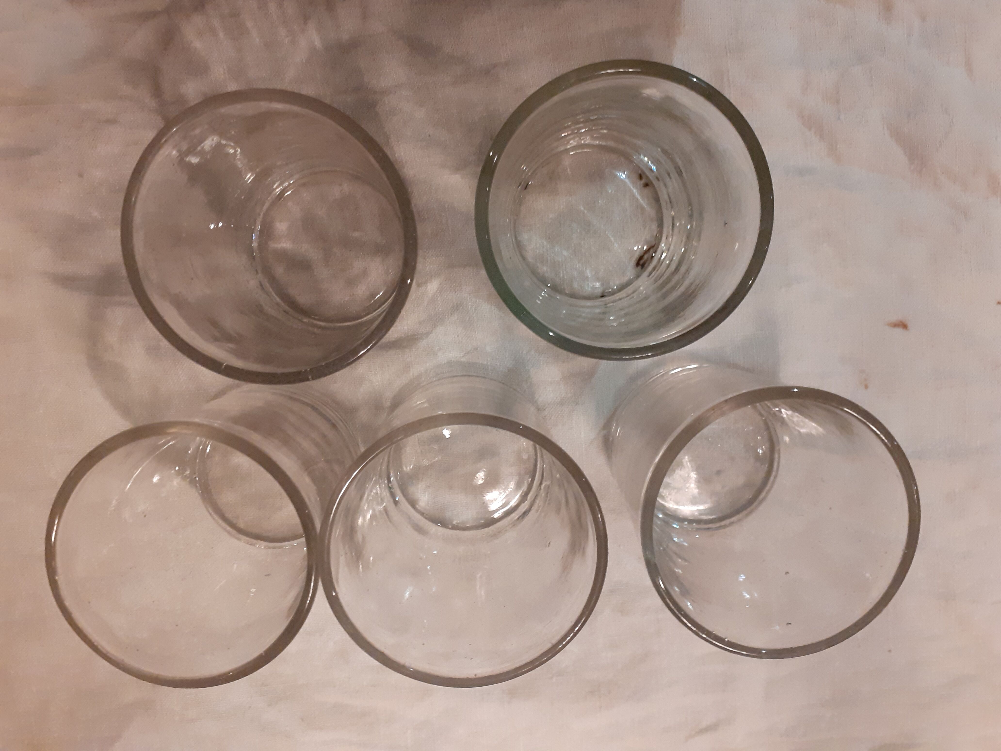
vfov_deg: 51.4
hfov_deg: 65.3
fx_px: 781
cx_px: 500
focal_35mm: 27
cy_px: 376
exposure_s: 1/25
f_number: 1.9
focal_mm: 3.6
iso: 250
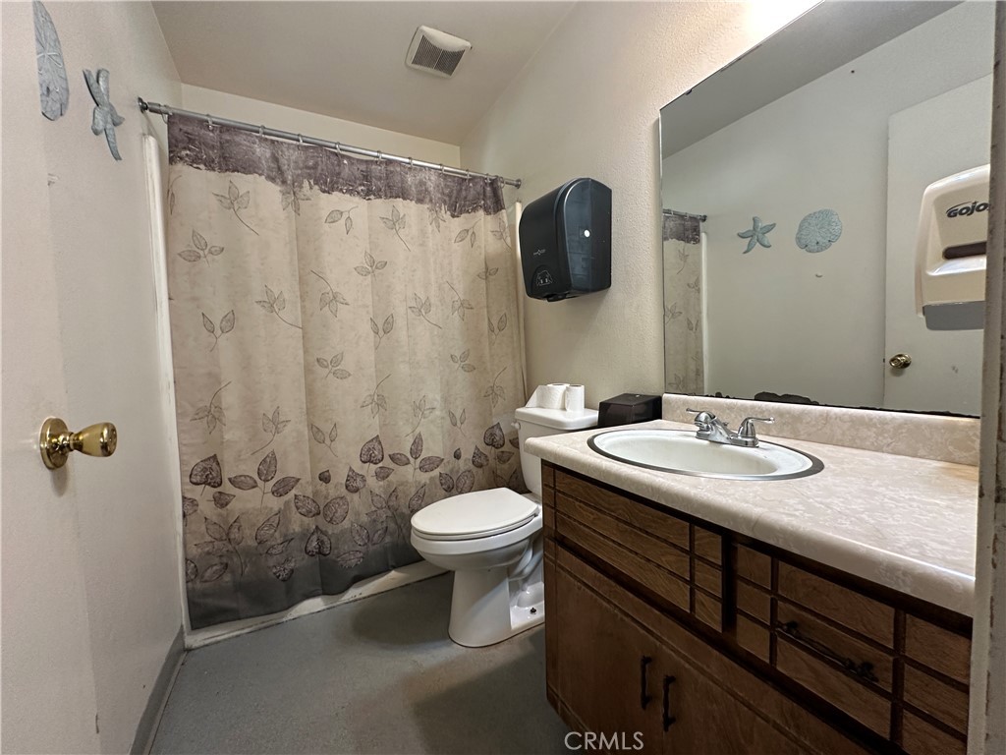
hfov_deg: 102.1
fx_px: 407
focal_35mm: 14
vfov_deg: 85.7
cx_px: 503
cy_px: 378
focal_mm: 2.22
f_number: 2.2
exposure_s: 1/60
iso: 200
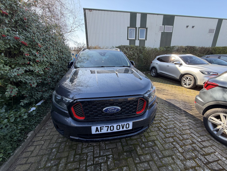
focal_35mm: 14
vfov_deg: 85.7
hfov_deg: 102.1
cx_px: 114
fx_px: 92
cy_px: 86
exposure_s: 1/187
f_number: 2.2
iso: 40
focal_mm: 2.22
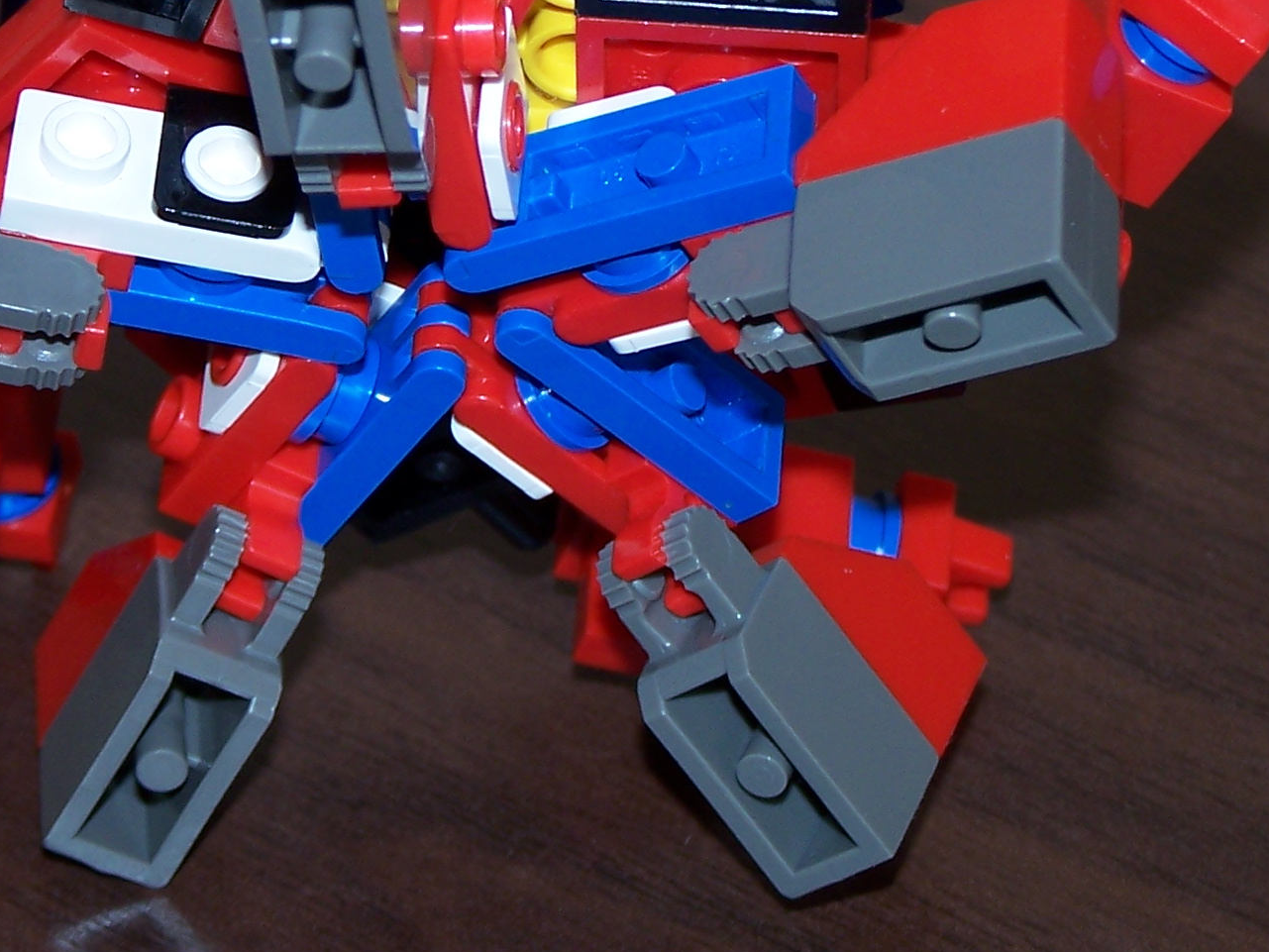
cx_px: 494
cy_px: 68
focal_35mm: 189
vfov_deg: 7.8
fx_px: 6929
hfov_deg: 10.5
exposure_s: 1/80
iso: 80
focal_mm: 15.6
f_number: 3.2
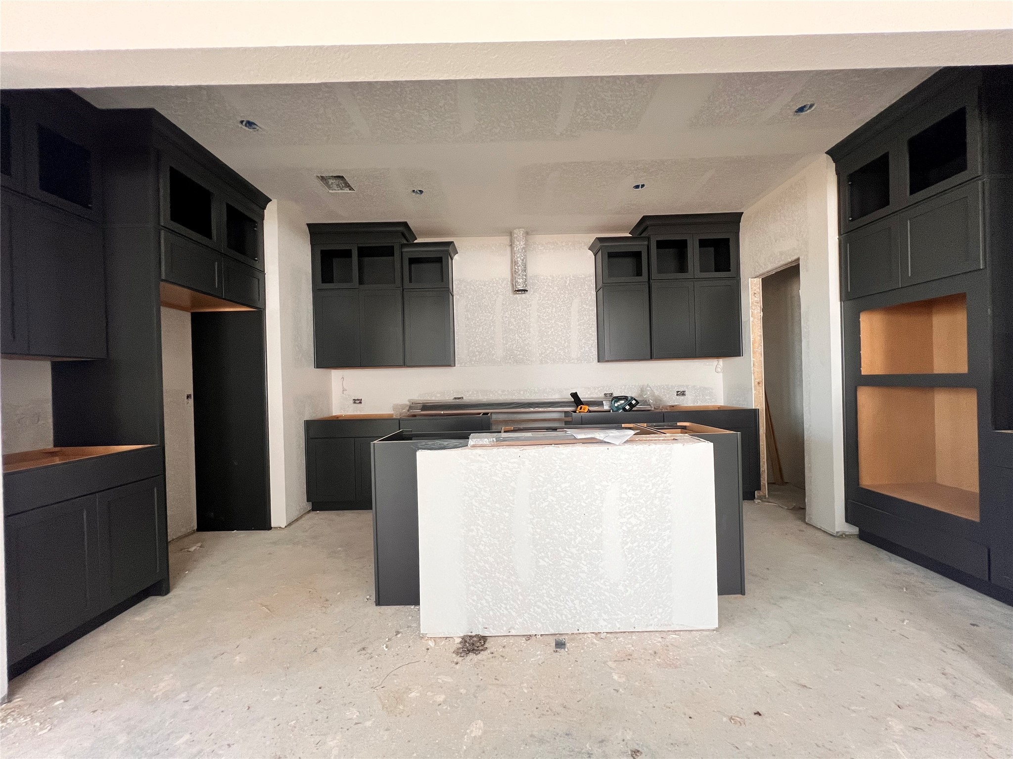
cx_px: 506
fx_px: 380
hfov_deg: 106.2
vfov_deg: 89.9
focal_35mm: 13
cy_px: 380
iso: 160
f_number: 1.8
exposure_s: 1/99
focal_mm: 1.57
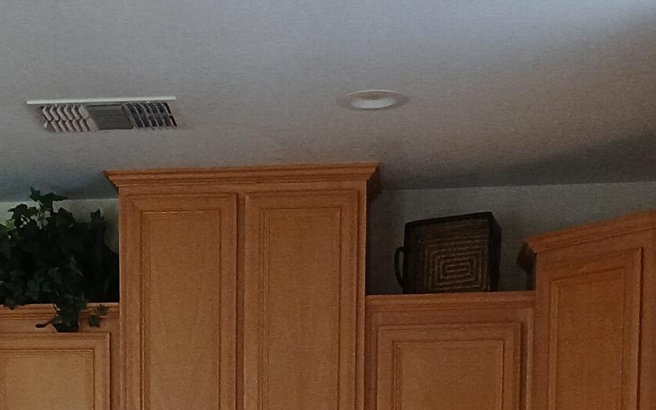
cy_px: 743
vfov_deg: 12.2
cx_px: 186
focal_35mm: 98
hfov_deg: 21.1
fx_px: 1752
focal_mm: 3.98
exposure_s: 1/40
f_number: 1.8
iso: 200
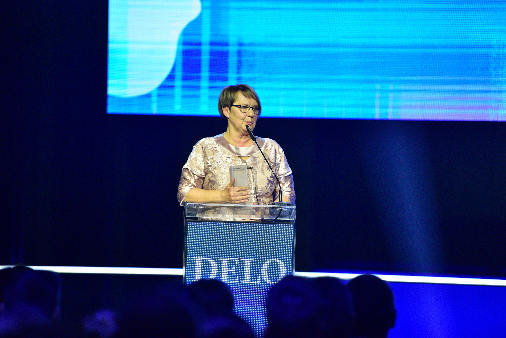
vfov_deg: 6.9
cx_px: 253
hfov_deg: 10.3
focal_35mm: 200
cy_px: 169
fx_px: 2812
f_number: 2.8
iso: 2000
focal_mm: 200
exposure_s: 1/1000
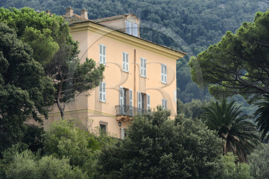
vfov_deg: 8.6
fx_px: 1195
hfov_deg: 12.8
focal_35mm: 160
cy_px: 90
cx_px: 134
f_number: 7.1
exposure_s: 1/160
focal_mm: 160
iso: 200
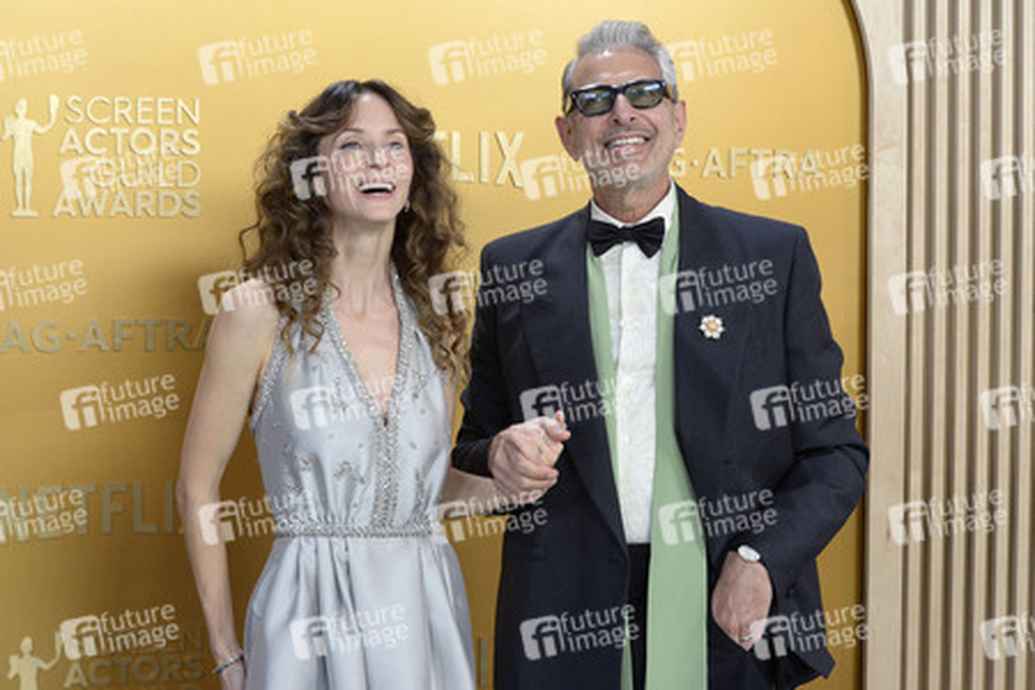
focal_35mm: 70
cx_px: 518
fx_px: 2012
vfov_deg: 19.5
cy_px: 345
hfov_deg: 28.8
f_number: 5.6
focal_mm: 70
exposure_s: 1/250
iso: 2500
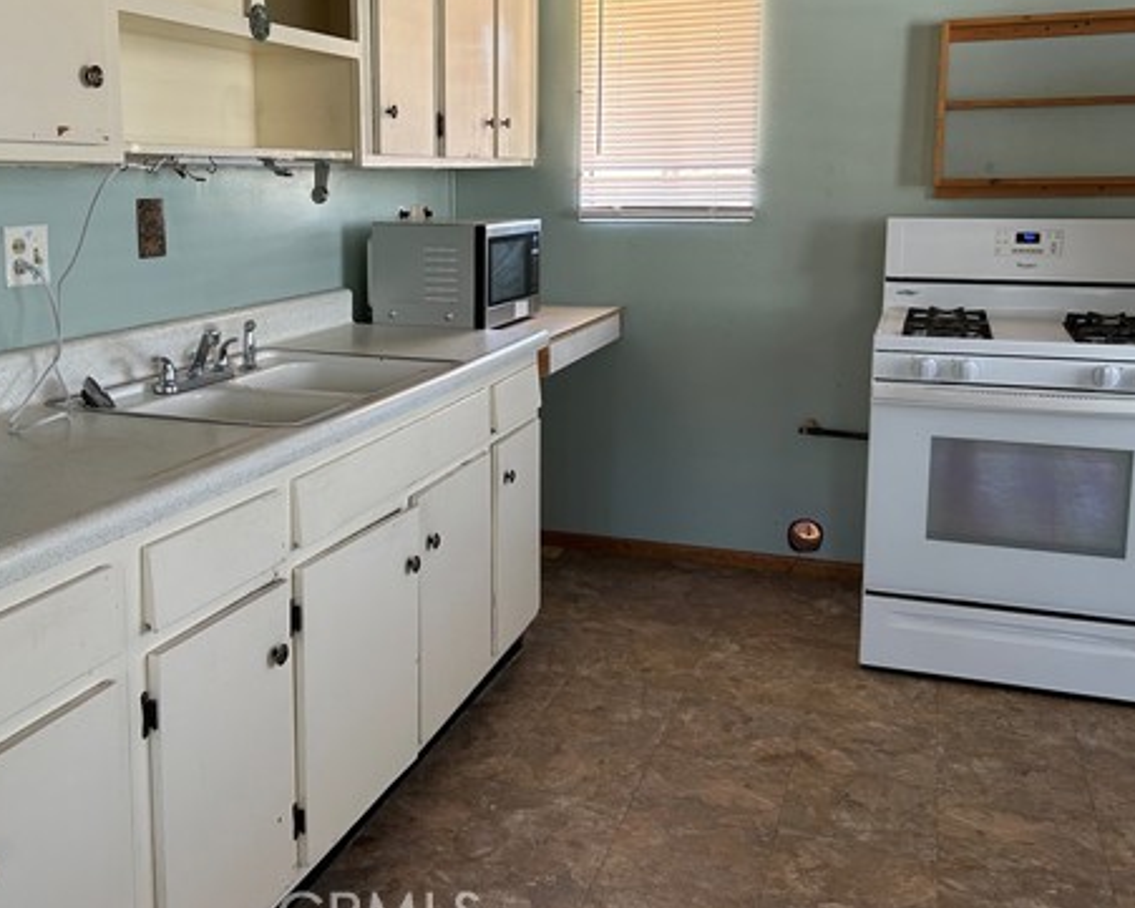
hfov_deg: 49.9
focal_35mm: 36
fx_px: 1210
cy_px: 347
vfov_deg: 40.9
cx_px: 450
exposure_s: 1/112
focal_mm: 5.7
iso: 125
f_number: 1.5
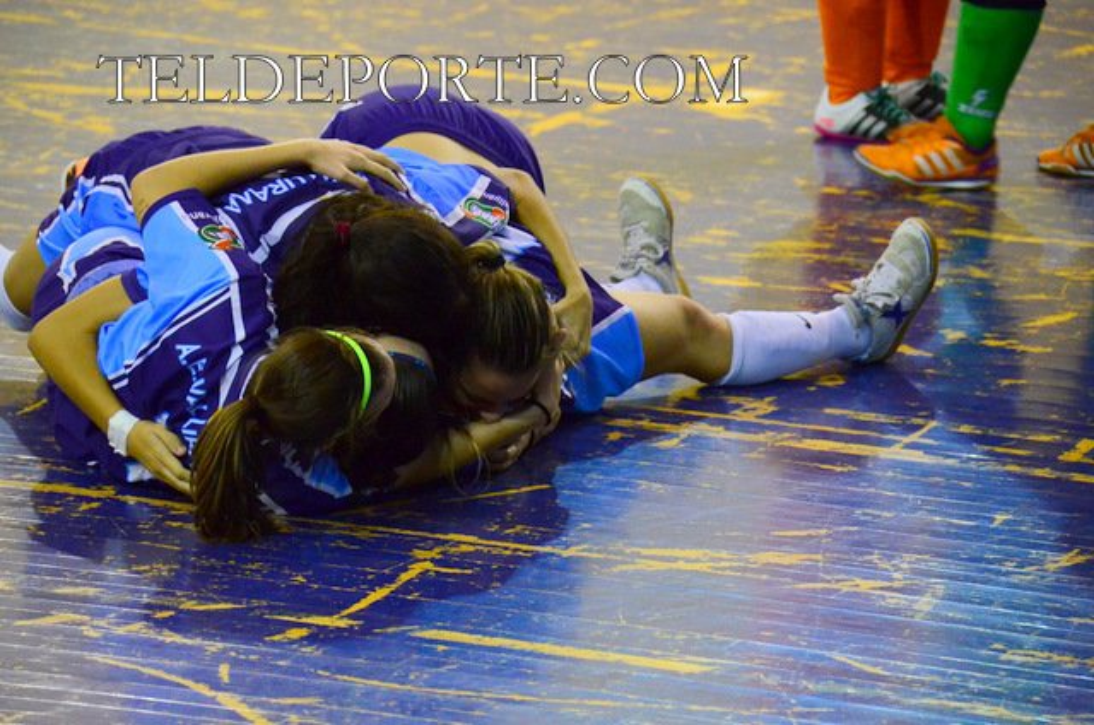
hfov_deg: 7.9
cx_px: 547
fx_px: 7961
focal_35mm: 262
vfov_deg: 5.2
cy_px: 362
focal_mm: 175
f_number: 5.6
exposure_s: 1/200
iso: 4000
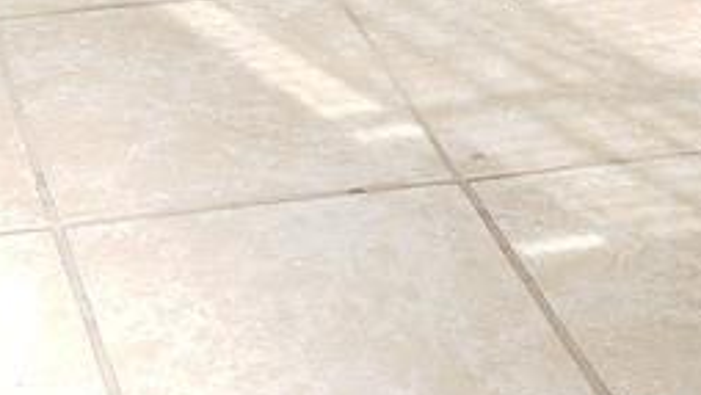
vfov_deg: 8.7
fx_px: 2119
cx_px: 14
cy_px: -807
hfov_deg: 18.3
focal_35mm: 114
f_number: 2.4
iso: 100
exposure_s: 1/60
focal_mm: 4.3
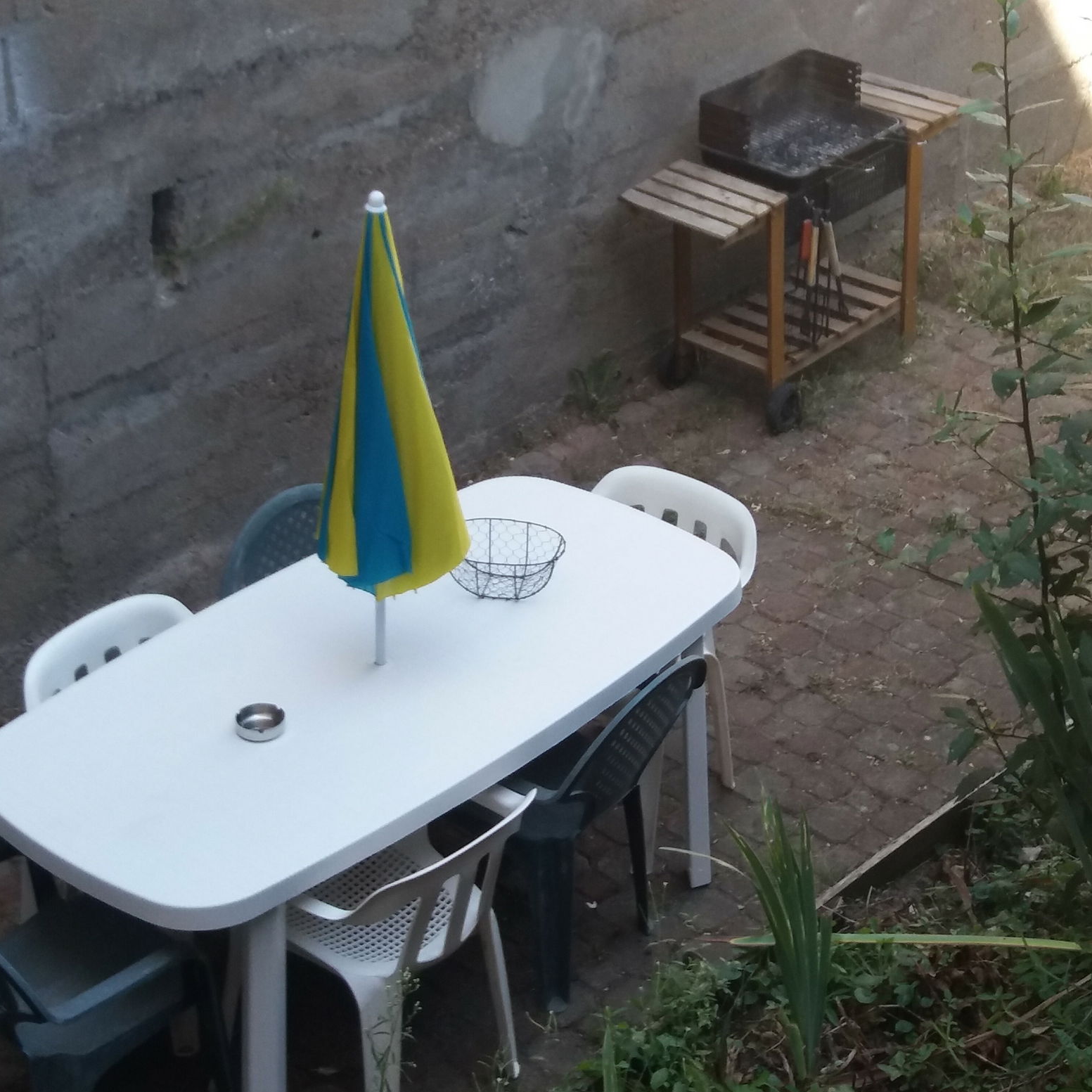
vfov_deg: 48.3
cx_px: 558
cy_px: 457
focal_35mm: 34
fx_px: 1213
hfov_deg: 48.4
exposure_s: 1/145
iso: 64
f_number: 1.9
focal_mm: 3.7
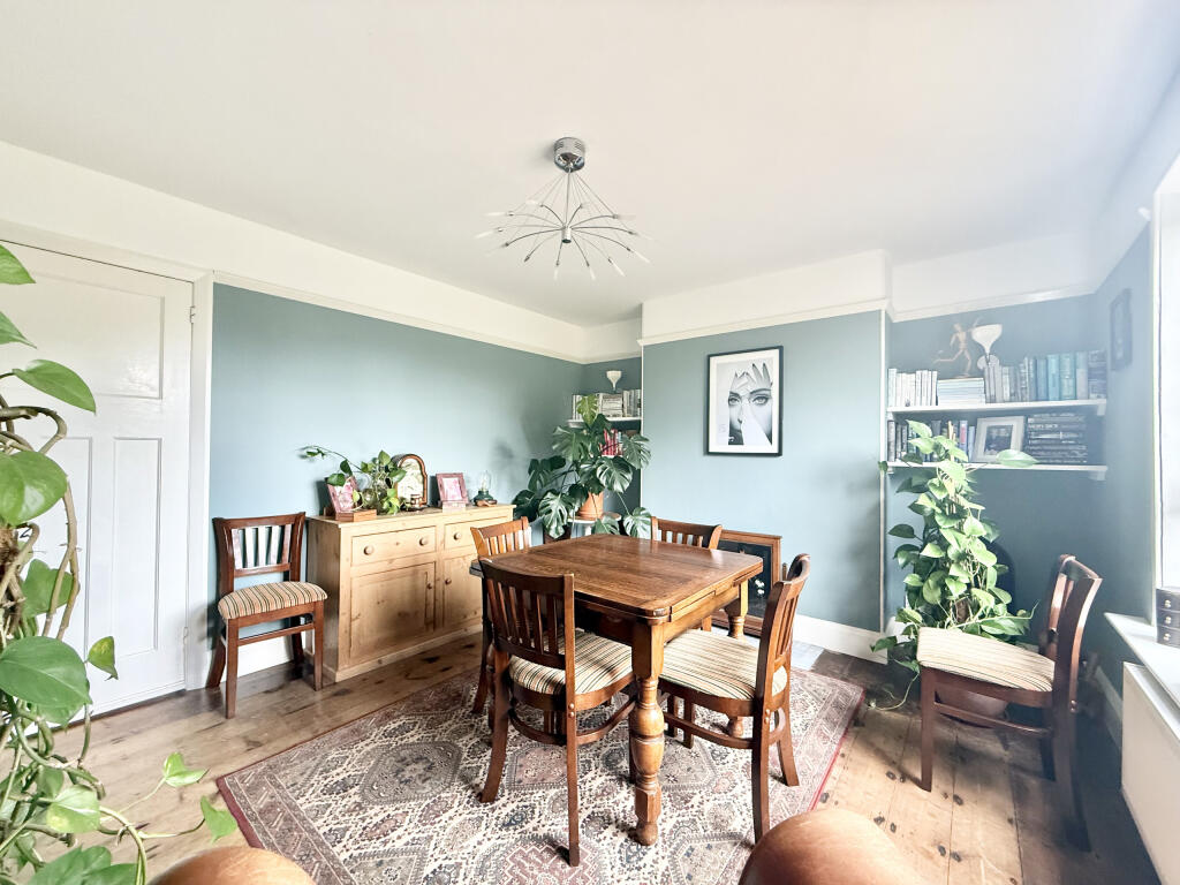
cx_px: 590
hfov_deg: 102.1
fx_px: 477
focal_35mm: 14
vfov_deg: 85.7
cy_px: 442
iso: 320
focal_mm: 2.22
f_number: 2.2
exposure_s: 1/99
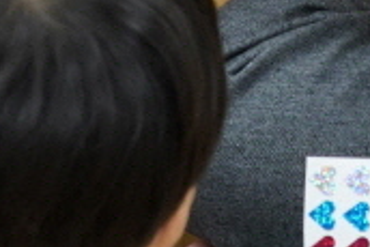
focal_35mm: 234
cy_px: -398
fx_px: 2407
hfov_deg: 8.7
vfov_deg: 5.6
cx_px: -105
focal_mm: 31
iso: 2500
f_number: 5.6
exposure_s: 1/80
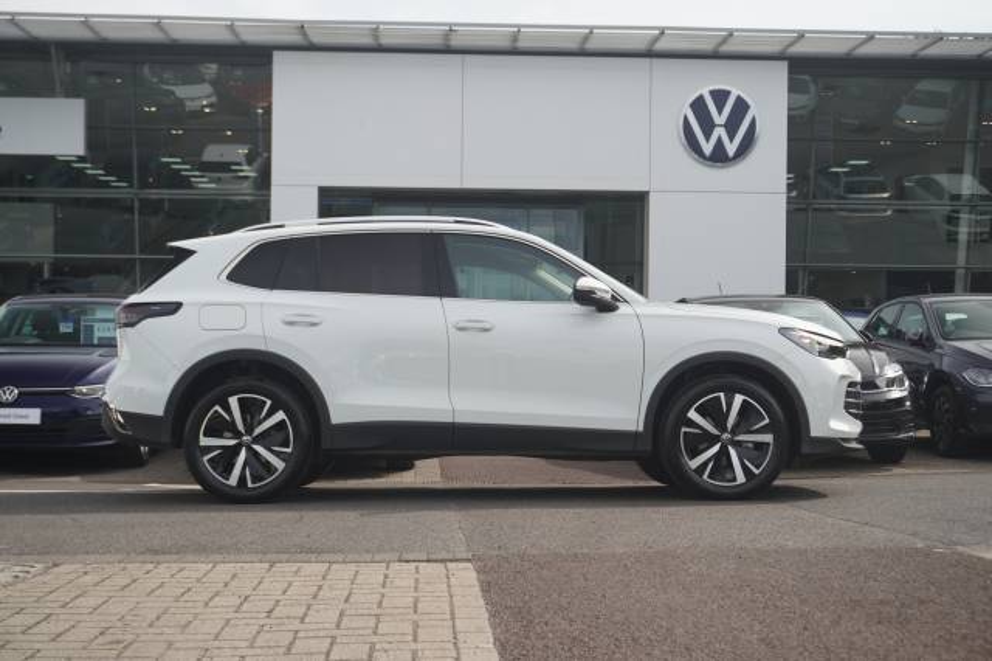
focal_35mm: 50
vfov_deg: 27.2
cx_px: 496
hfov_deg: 40.0
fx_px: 1363
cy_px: 330
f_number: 5.6
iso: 100
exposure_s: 1/200
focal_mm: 33
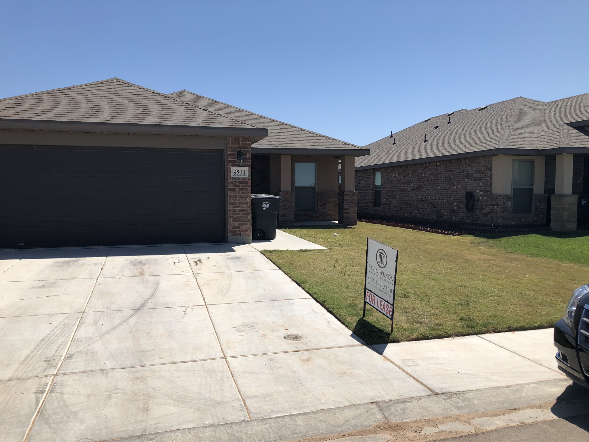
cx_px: 294
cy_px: 221
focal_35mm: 28
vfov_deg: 49.7
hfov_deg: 63.4
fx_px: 476
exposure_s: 1/3247
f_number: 1.8
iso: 20
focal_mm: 3.99
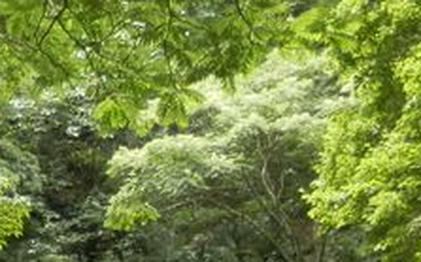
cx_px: -51
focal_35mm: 95
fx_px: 1089
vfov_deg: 11.9
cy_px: 564
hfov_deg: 20.7
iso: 80
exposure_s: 1/60
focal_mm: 4.5
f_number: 3
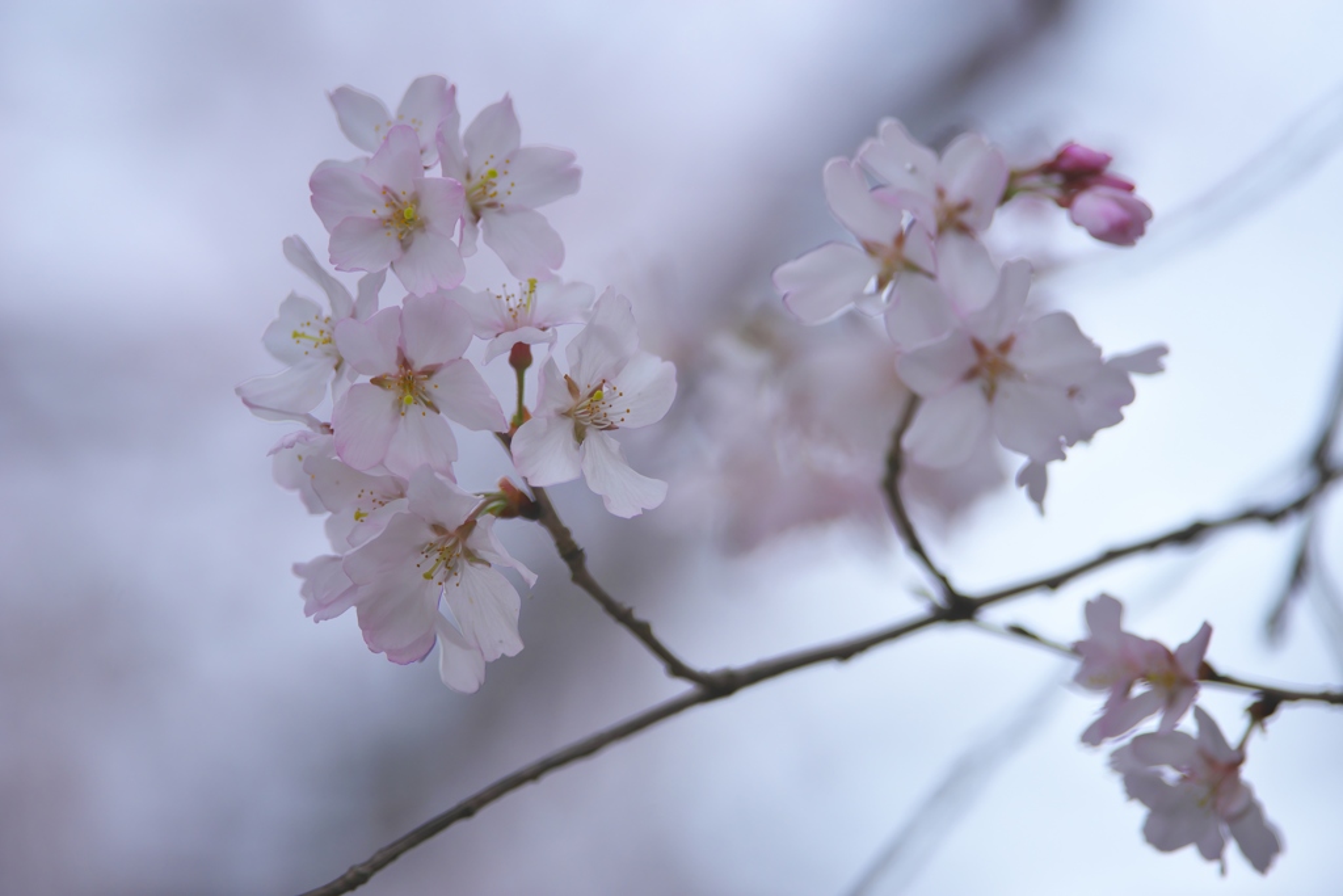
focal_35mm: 300
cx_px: 672
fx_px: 11192
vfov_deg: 4.6
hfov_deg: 6.9
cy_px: 448
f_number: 4
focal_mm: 300
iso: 100
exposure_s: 1/1600
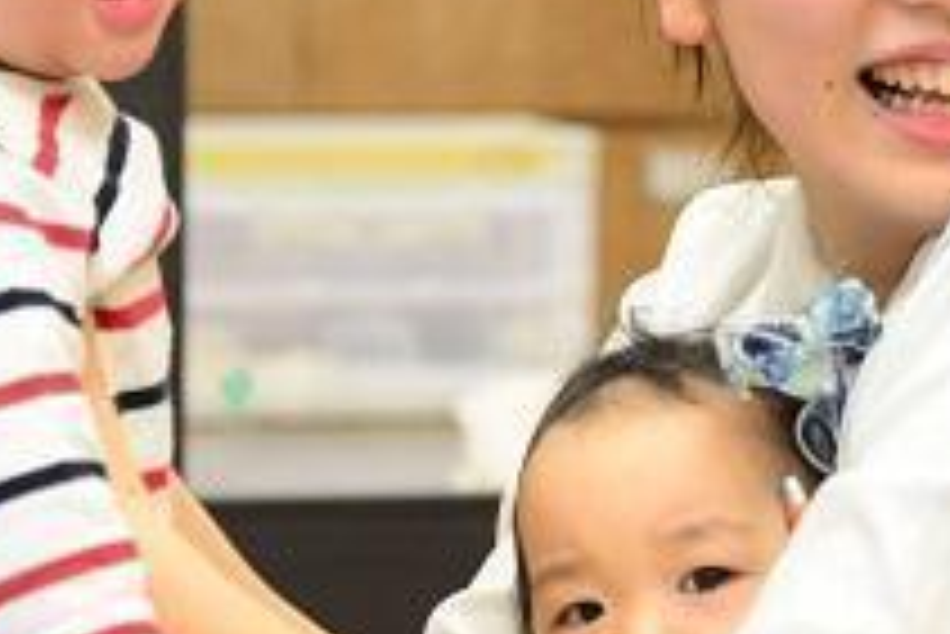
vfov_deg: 6.5
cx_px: 711
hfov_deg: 9.6
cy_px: 189
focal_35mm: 213
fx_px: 5624
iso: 1600
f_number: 4.5
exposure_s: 1/100
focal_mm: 75
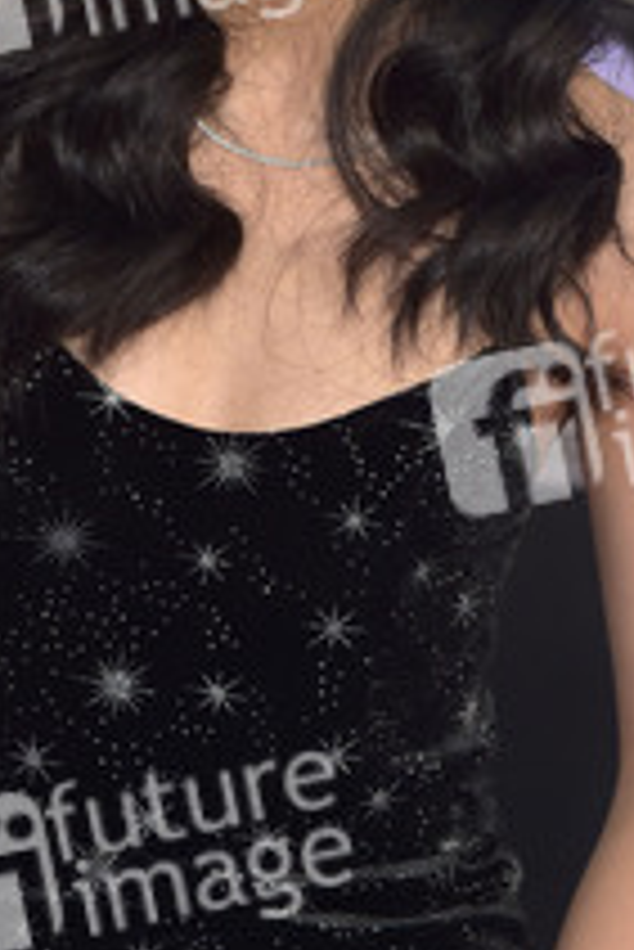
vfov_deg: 9.0
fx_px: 5986
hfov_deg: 6.1
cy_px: 185
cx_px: 254
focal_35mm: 227
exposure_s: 1/250
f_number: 6.3
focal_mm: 120
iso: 800
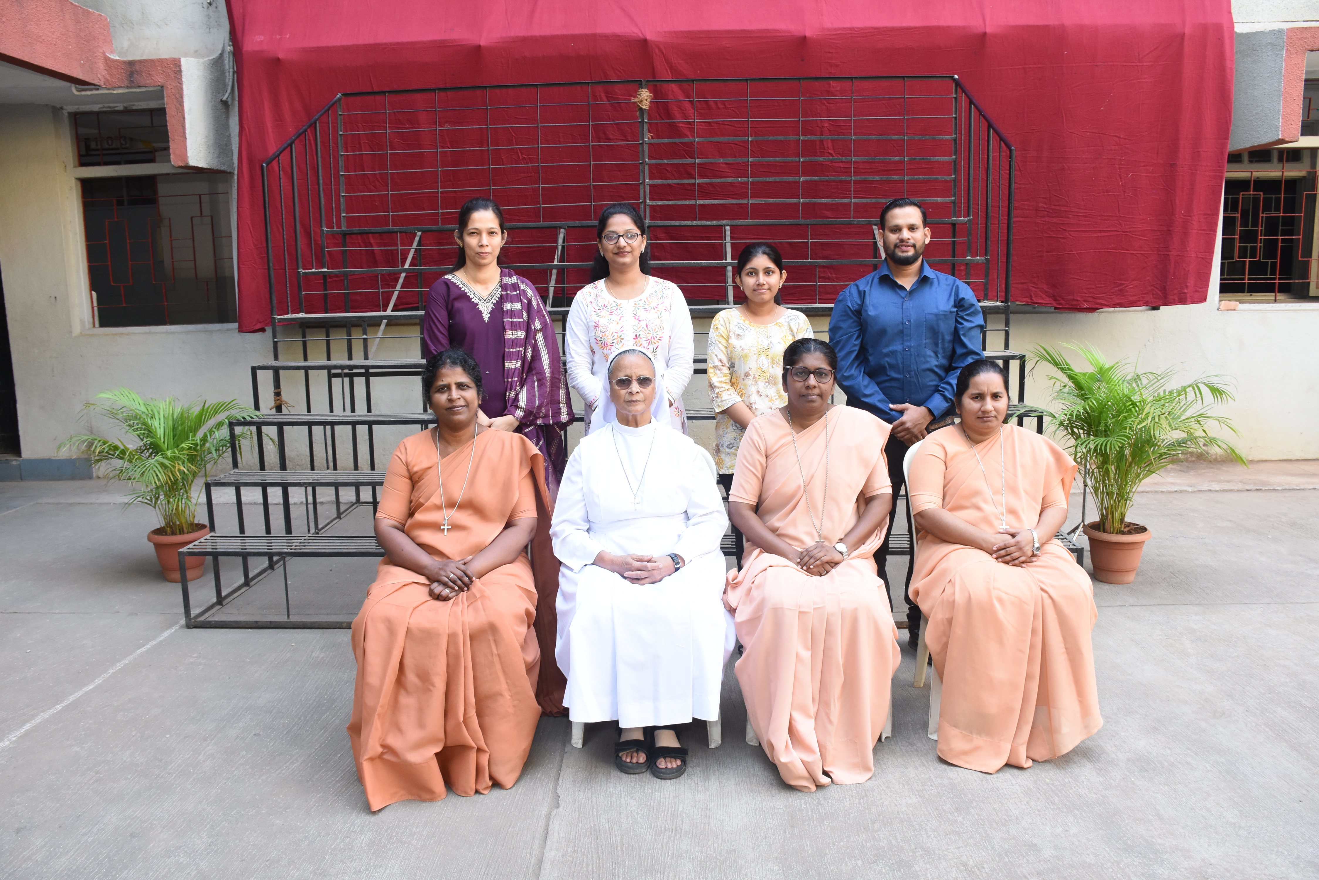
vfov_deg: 48.0
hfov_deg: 67.4
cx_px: 660
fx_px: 989
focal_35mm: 27
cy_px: 440
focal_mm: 18
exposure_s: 1/125
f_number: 5.6
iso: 1000
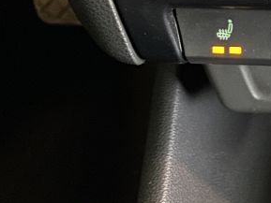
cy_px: -55
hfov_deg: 18.0
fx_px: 721
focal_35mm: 92
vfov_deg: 15.4
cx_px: 449
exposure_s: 1/13
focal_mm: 4.25
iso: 500
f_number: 1.8
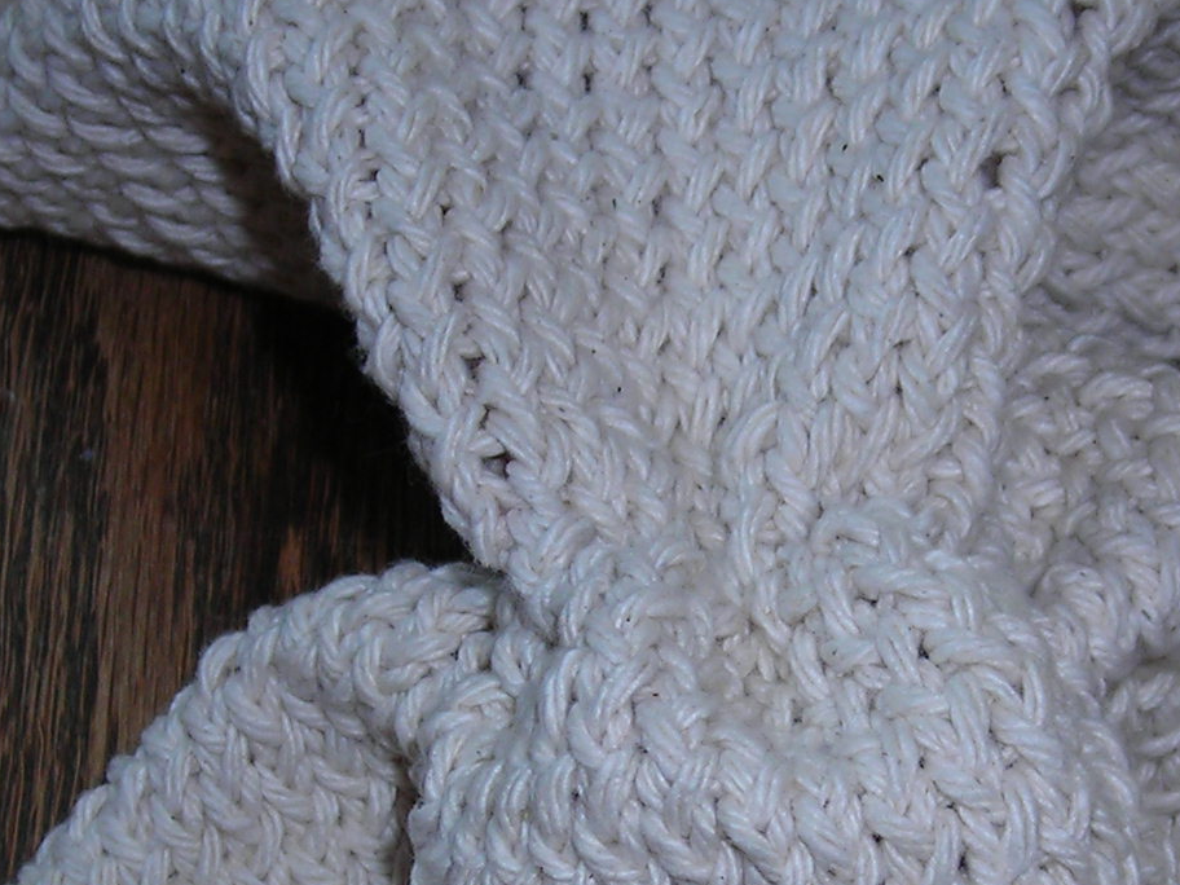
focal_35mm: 108
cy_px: 692
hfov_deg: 18.2
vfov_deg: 13.6
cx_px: 796
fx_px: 3682
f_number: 3.2
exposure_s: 1/60.1
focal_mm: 6.3
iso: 50
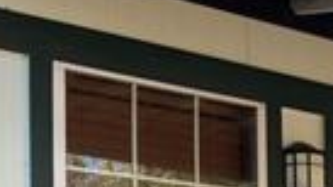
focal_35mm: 143
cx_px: 549
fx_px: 1262
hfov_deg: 13.8
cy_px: 316
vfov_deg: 8.2
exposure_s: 1/120
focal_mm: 3.99
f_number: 1.8
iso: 20
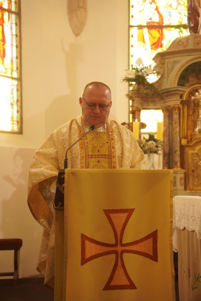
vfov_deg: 30.6
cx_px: 100
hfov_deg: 20.7
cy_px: 150
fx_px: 551
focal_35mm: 66
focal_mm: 43.9
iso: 1250
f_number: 3.2
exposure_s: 1/200
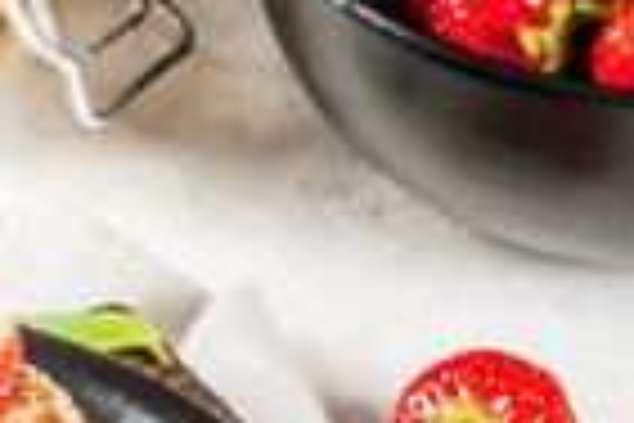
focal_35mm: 319
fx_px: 5618
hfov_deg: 6.4
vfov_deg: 4.3
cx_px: -166
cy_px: 648
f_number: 11
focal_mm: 50
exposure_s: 1/80
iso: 100
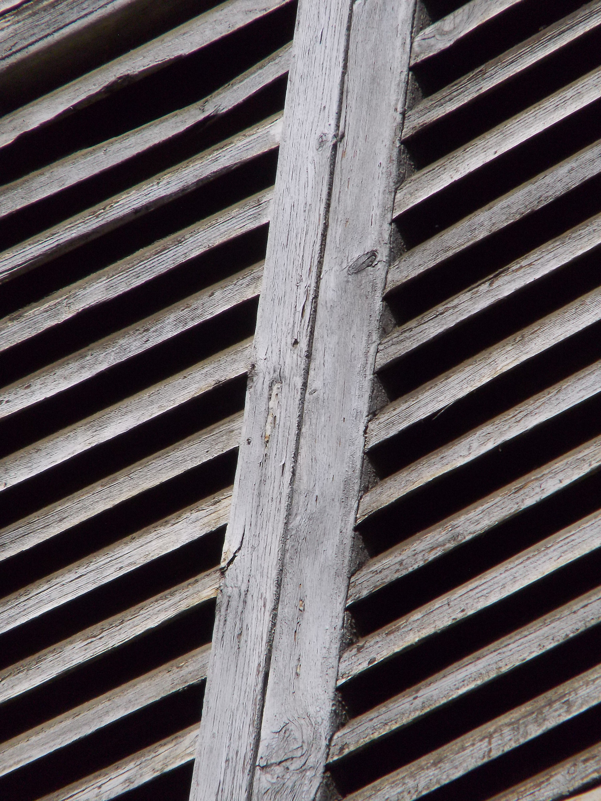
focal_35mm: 560
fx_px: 12964
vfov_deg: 3.5
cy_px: 400
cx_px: 300
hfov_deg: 2.7
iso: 200
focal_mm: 100
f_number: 14.4
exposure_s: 1/200
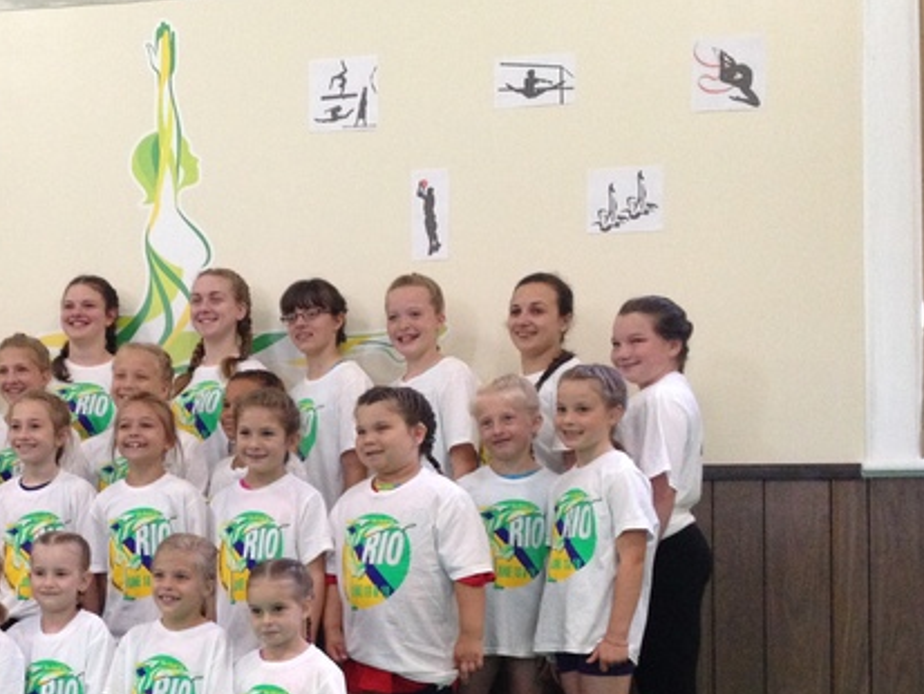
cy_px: 524
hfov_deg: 31.0
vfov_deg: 23.8
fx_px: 1629
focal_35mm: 61
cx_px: 208
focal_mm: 4.28
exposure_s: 1/20
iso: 250
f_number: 2.4
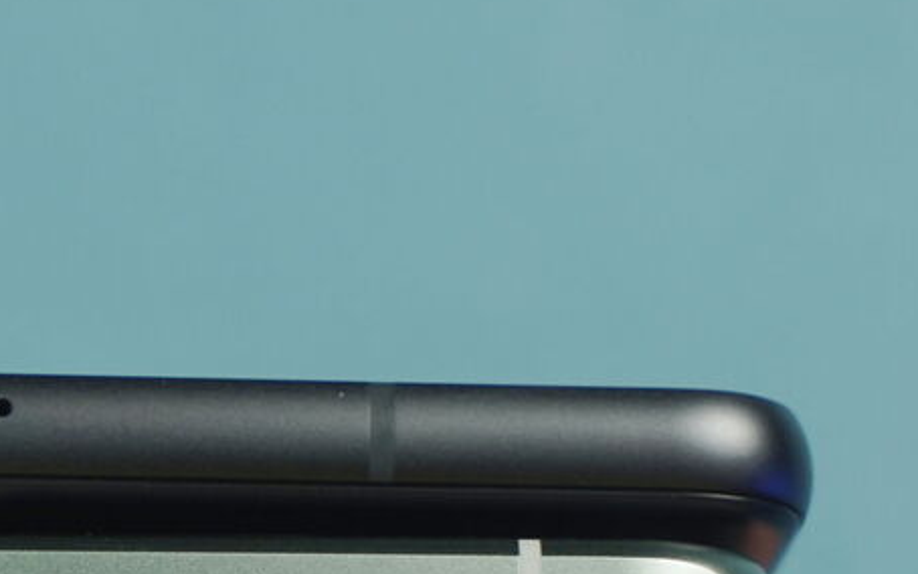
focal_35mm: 151
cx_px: 187
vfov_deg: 8.6
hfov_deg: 13.8
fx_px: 3779
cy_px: 616
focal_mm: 70
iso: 500
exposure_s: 1/160
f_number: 5.6
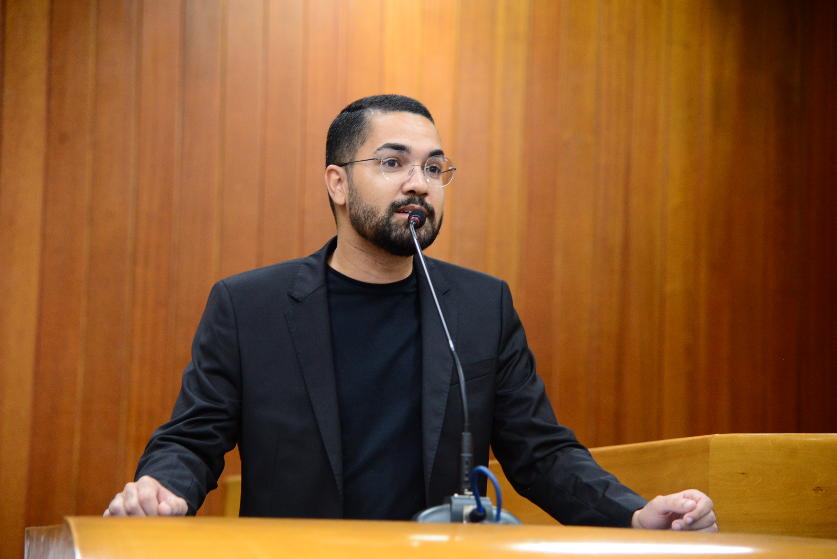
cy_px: 280
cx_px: 418
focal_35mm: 105
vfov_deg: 13.1
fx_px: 2442
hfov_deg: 19.4
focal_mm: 105
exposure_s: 1/60
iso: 2500
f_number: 4
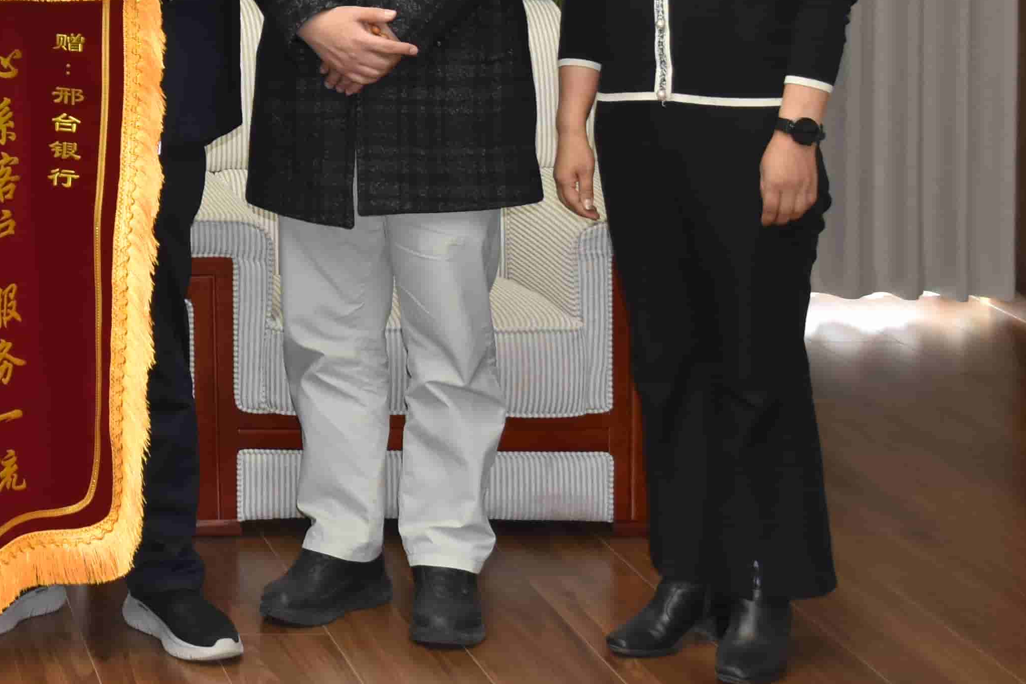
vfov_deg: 13.1
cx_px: -368
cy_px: -181
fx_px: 2892
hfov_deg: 18.5
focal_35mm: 101
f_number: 5.6
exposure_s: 1/125
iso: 800
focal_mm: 23
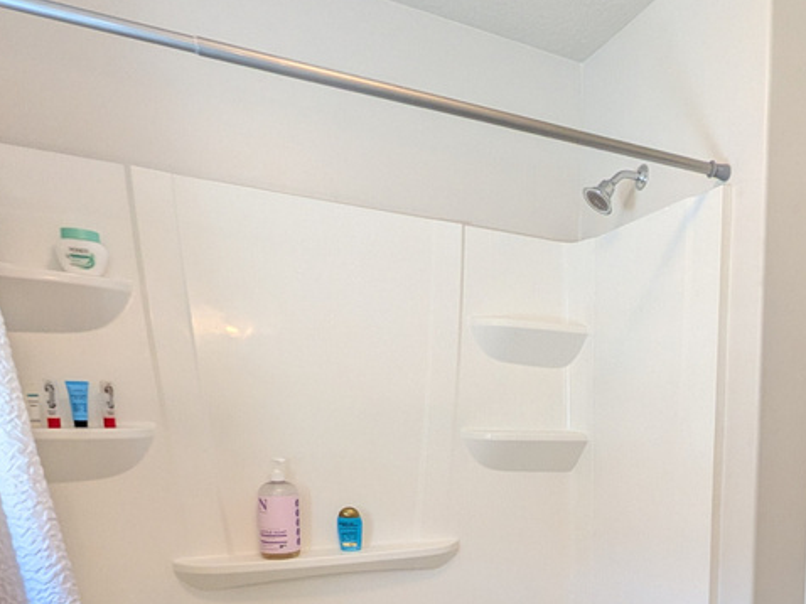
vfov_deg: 43.7
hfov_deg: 55.1
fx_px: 698
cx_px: 663
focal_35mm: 30
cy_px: 515
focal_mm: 1.83
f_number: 2.2
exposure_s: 1/60
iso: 125
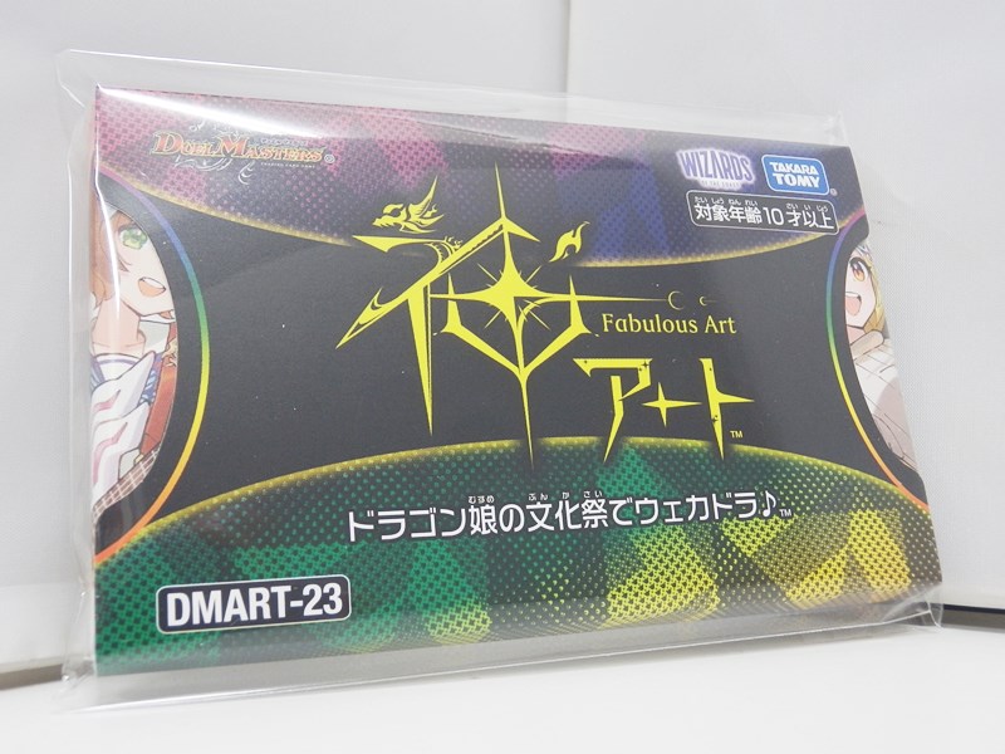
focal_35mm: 37
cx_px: 502
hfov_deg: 50.1
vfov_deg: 38.7
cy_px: 377
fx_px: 1074
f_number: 3.9
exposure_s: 1/15
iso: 200
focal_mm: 6.7
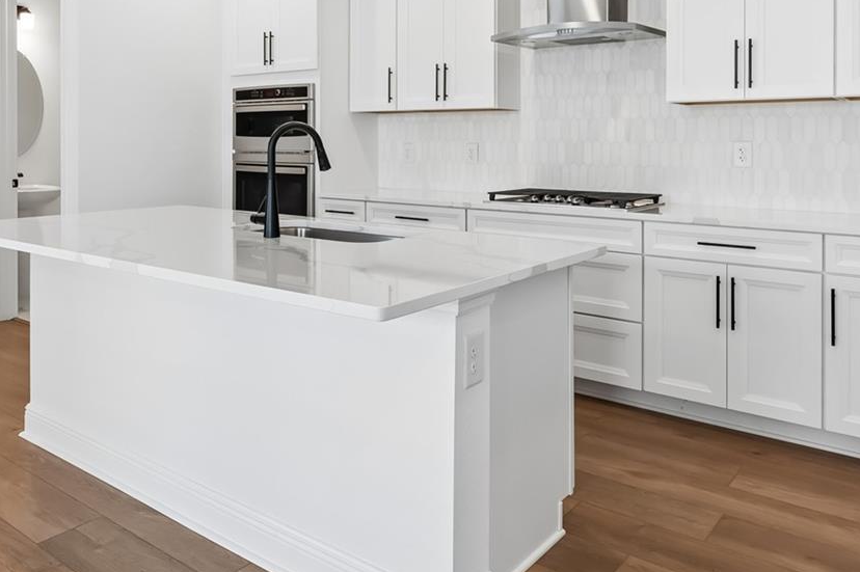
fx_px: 692
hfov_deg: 63.2
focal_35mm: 29
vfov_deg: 43.6
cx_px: 347
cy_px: 148
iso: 100
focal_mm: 10
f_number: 7.1
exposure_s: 1/13
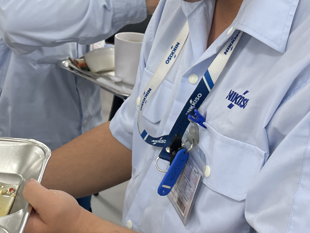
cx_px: 22
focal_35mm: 75
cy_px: 80
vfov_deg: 19.6
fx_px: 672
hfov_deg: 25.1
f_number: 1.6
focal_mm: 4.2
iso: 50
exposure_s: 1/100
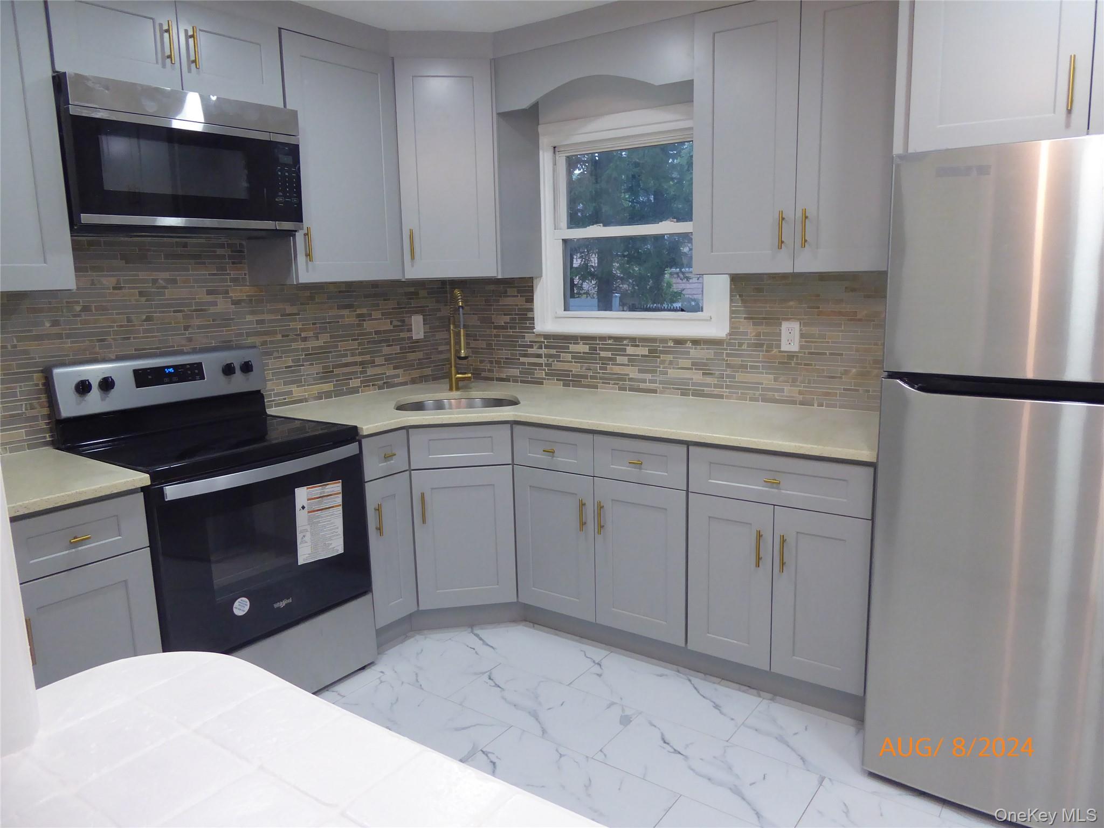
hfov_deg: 69.4
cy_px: 414
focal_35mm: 25
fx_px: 797
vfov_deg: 54.9
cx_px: 552
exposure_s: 1/50
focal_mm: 4.3
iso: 400
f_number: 3.3
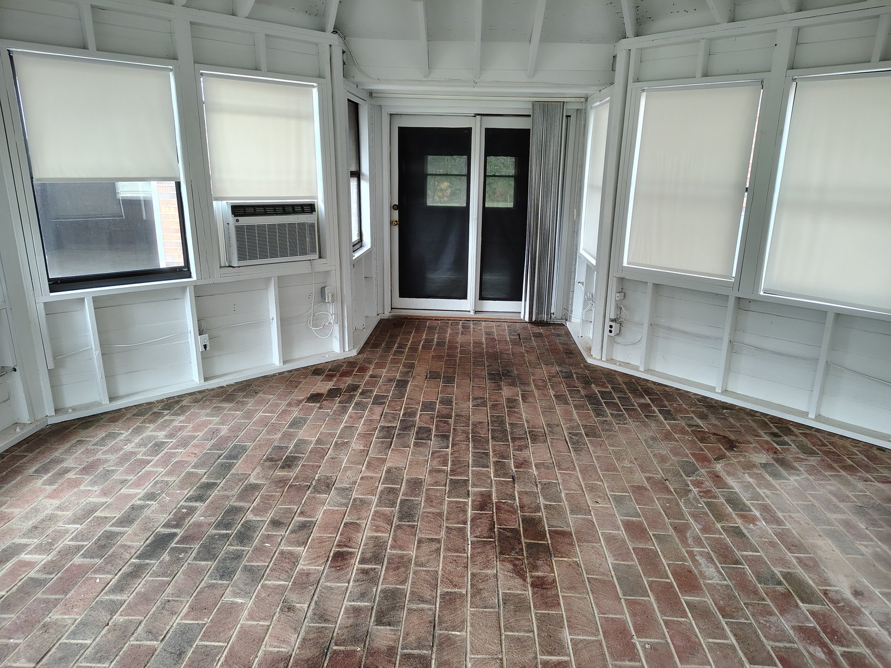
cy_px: 334
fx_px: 618
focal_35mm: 24
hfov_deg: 71.6
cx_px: 446
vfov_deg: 56.8
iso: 578
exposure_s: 1/120
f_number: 1.8
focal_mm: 5.56
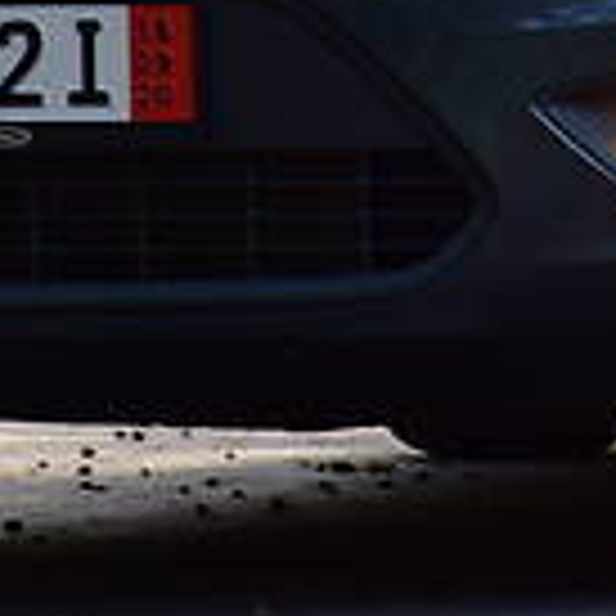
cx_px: 751
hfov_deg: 2.1
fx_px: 16771
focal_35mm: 833
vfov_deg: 2.1
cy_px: -268
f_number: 9
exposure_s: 1/100
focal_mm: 112
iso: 400
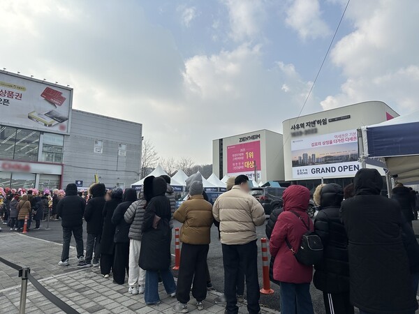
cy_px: 157
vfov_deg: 56.8
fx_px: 291
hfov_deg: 71.6
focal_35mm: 24
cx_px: 210
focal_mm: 6.86
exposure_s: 1/5525
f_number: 1.78
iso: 80
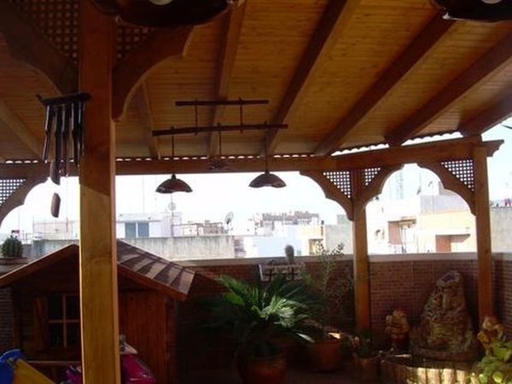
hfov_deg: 49.0
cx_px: 256
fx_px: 562
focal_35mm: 38
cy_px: 192
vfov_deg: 37.7
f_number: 4.6
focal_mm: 6.3
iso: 50
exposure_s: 1/136
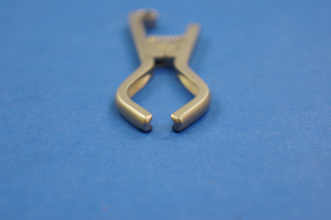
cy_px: 110
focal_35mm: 82
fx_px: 758
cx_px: 166
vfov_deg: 16.5
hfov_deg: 24.6
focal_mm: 55
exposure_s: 1/25
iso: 400
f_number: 5.6
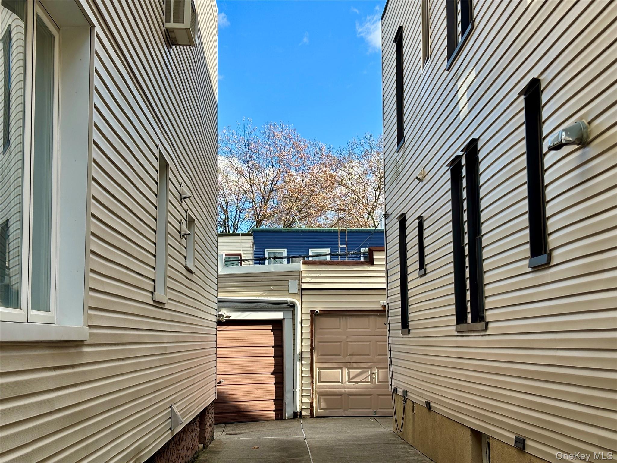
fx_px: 927
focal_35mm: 52
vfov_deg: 28.0
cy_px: 232
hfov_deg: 36.8
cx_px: 308
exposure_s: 1/1295
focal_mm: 5.96
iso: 32
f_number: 1.6
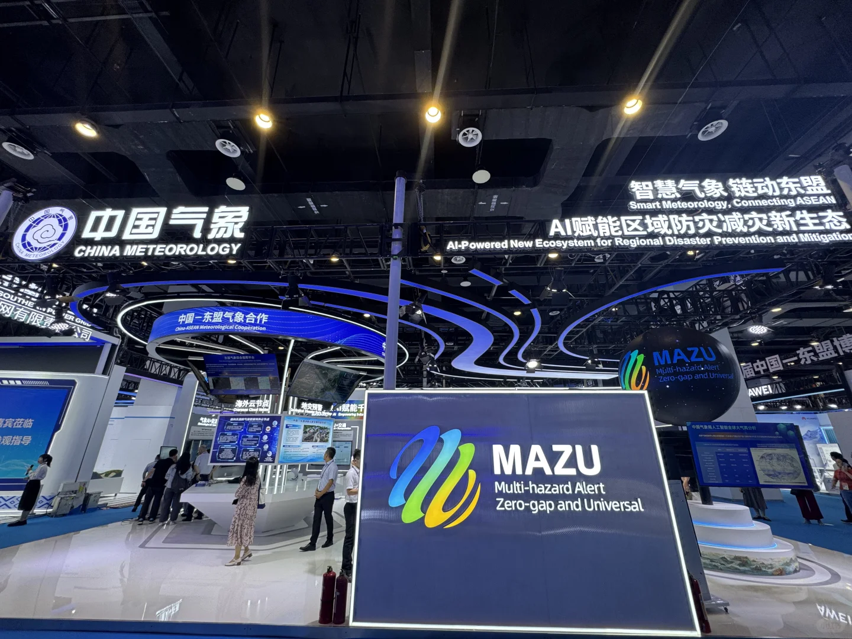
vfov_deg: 85.7
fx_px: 345
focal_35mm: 14
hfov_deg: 102.1
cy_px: 320
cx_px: 426
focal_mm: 2.22
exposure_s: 1/100
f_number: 2.2
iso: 80
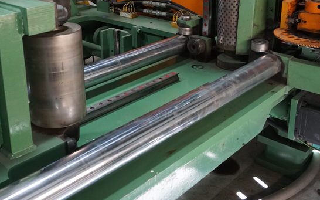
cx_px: 122
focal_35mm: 43
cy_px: 30
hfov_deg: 45.9
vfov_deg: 28.9
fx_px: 375
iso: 1250
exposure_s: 1/160
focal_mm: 16
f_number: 4
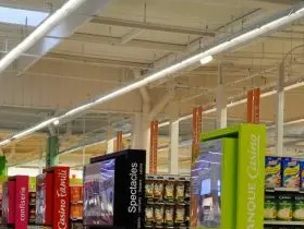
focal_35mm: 126
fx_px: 1110
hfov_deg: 15.5
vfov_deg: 11.7
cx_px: 241
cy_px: 217
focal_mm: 35
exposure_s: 1/15
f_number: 18
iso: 800
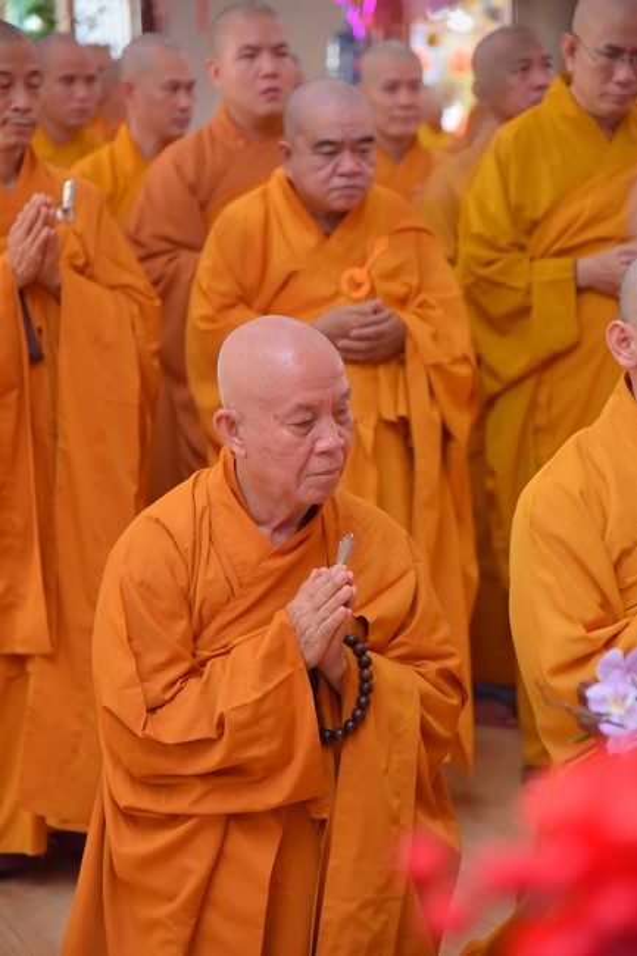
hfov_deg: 15.9
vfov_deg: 23.7
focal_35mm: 86
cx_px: 318
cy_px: 478
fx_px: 2284
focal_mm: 86
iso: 1250
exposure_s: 1/160
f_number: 4.5
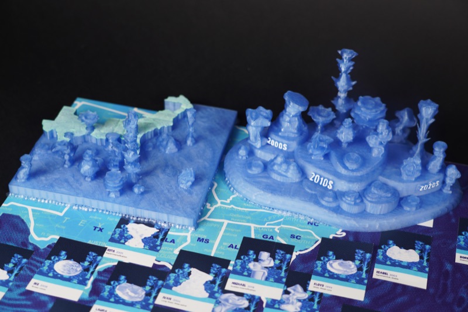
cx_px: 234
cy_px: 156
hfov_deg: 31.9
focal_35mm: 63
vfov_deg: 21.6
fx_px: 819
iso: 100
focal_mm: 63
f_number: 4.5
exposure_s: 1/100
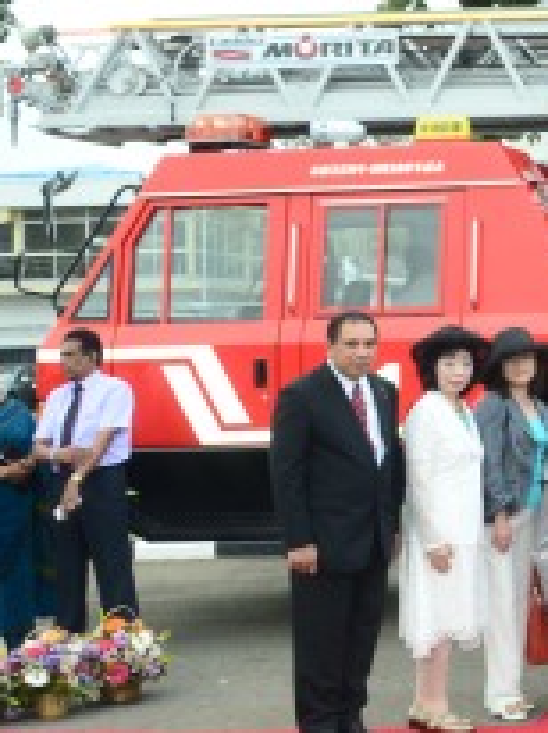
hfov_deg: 14.9
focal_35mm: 84
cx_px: 1039
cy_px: 194
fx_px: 1777
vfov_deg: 23.1
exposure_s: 1/200
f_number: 5.6
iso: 250
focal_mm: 20
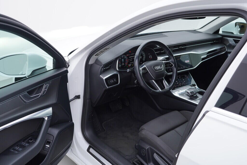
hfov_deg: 53.1
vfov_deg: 36.9
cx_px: 124
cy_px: 82
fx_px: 247
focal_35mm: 36
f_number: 3.5
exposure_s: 1/60
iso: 125
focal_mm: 24
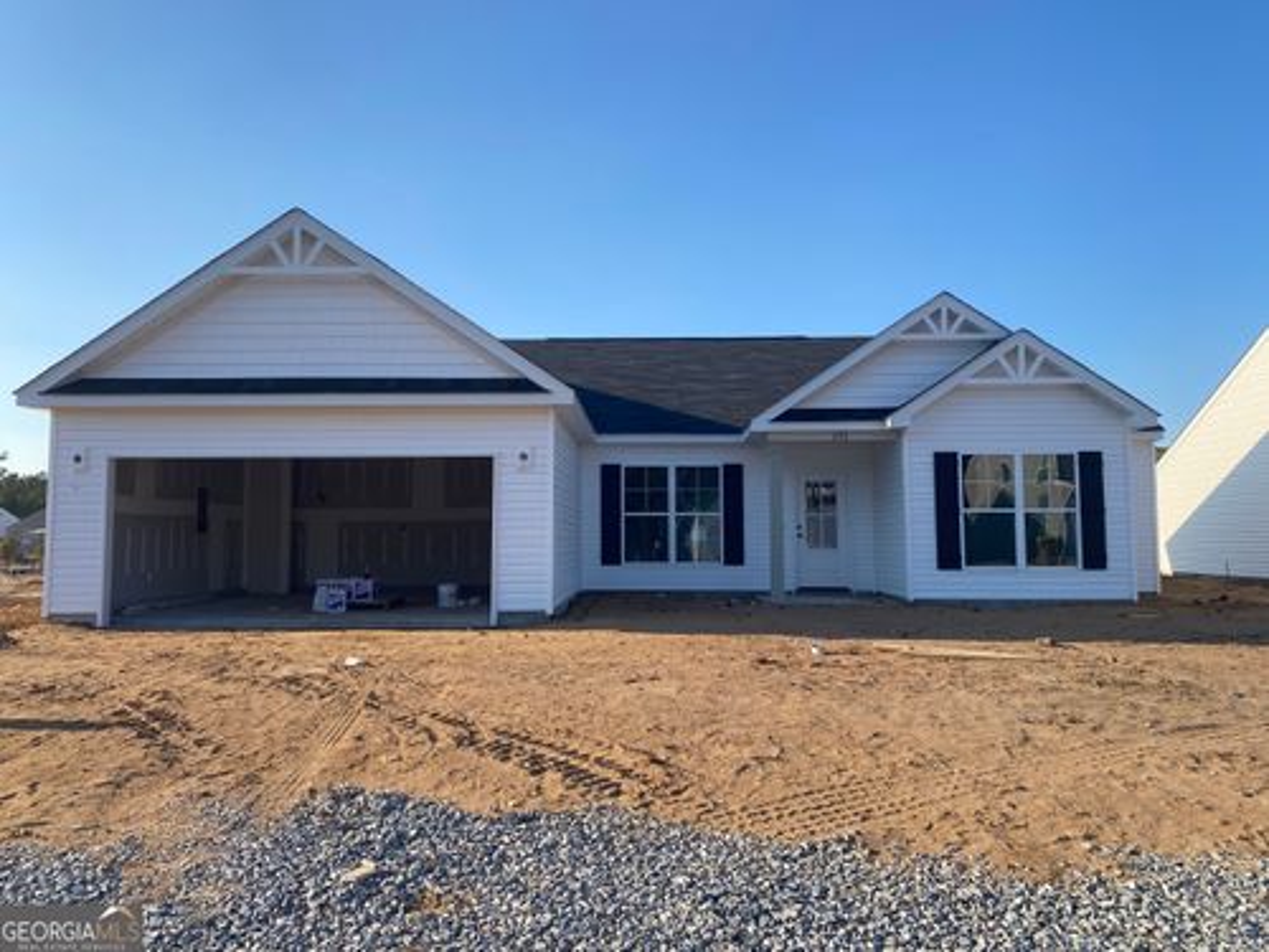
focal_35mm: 26
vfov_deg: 53.1
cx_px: 634
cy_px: 476
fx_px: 953
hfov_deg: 67.3
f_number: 1.8
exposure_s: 1/2066
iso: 32
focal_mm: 4.25
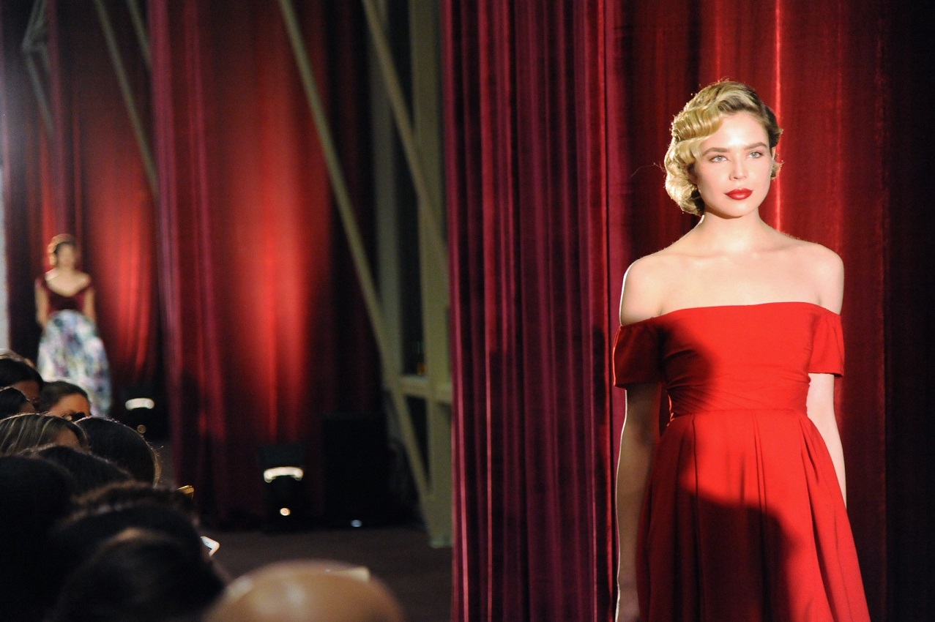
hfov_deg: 17.1
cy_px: 311
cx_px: 468
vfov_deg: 11.4
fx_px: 3115
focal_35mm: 120
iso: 6400
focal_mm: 120
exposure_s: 1/200
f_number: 4
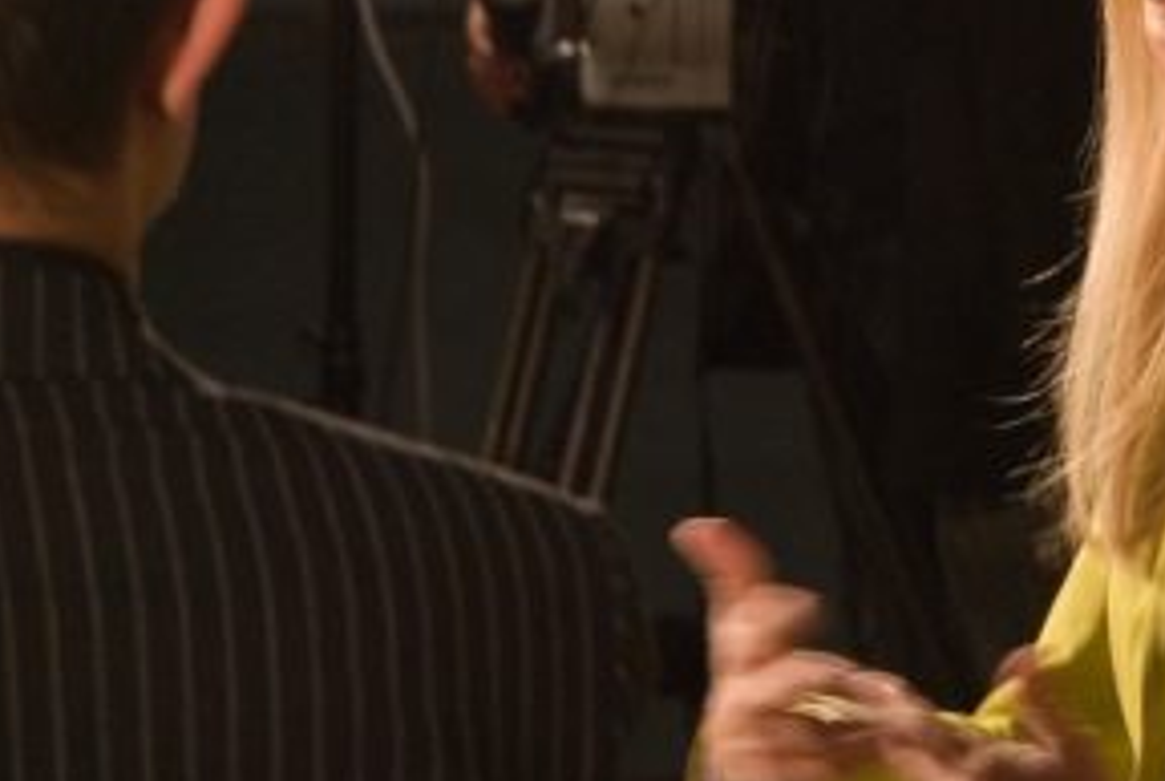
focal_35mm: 280
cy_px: 28
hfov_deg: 7.3
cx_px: 858
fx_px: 9075
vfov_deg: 4.9
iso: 800
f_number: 4.5
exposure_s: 1/40
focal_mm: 70
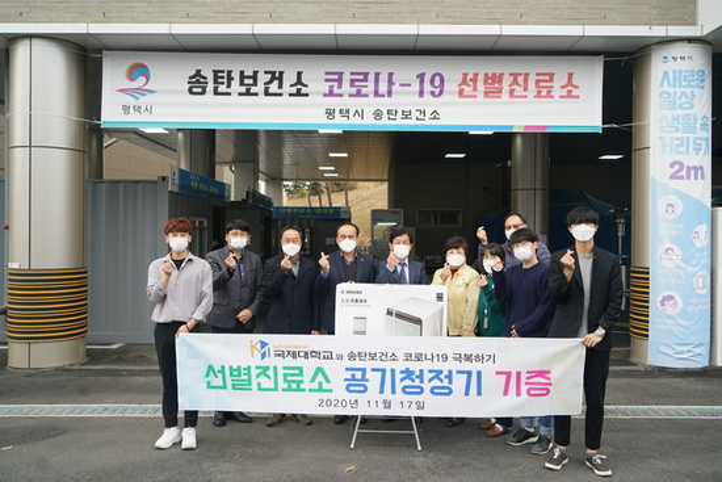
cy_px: 241
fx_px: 582
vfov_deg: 45.0
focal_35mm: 29
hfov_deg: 63.6
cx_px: 361
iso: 2000
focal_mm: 29
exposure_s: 1/500
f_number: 8
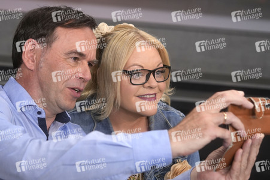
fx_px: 337
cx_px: 135
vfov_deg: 29.8
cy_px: 90
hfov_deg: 43.6
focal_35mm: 45
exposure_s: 1/500
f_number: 2.5
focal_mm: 30
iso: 640
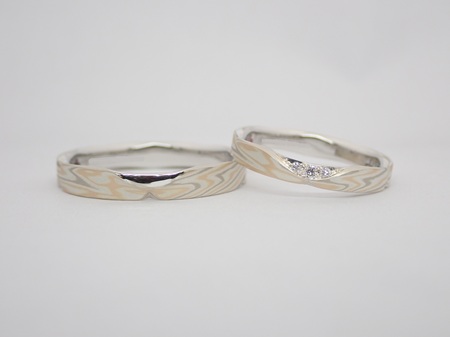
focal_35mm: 77
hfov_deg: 25.3
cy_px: 168
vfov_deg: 19.1
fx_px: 1000
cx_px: 225
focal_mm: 13.65
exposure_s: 1/125
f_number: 4.1
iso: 200
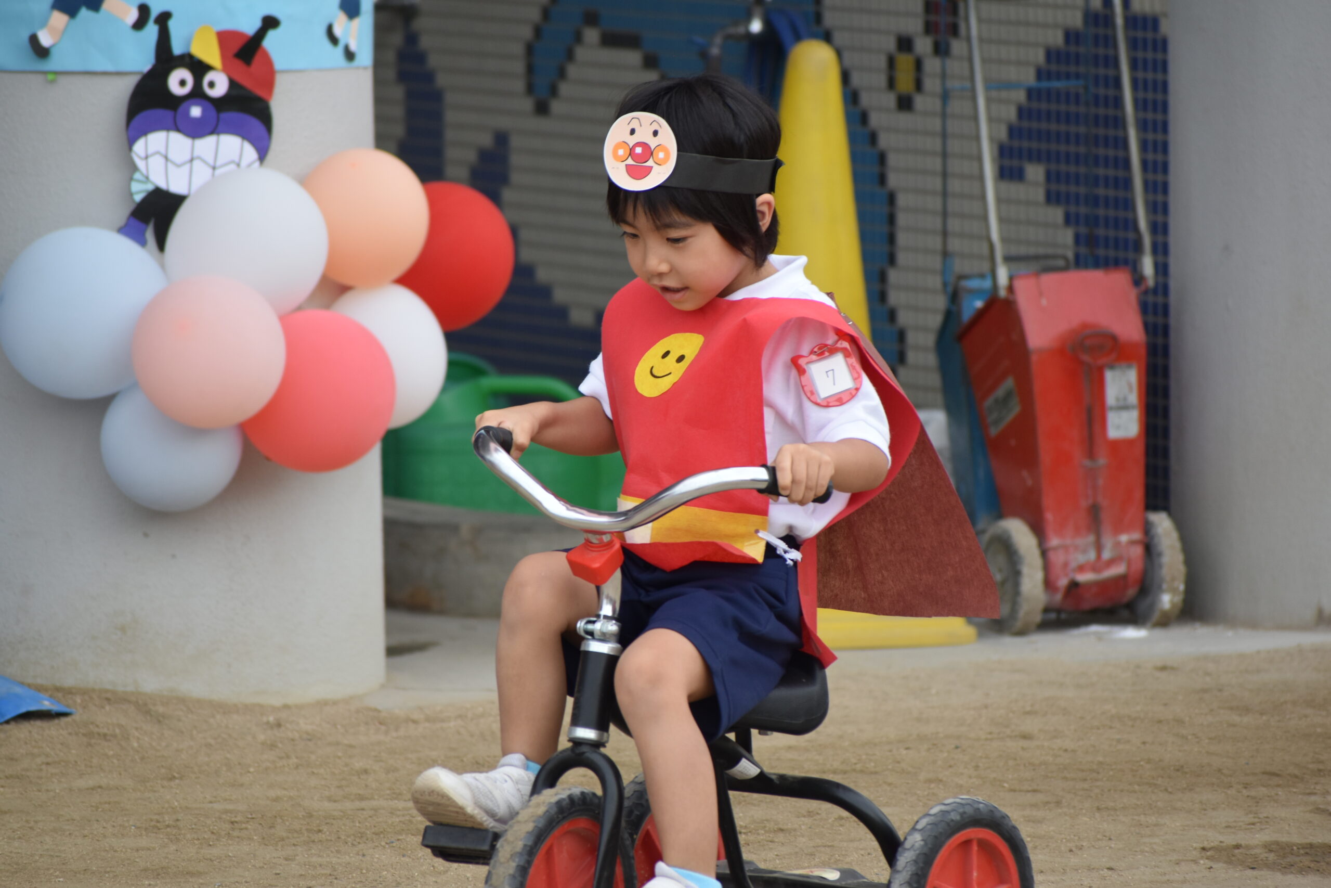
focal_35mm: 390
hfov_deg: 5.3
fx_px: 14419
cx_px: 666
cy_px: 444
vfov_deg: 3.5
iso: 400
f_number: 6
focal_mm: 260
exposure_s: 1/400
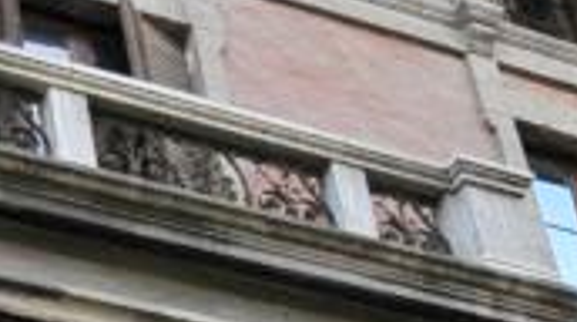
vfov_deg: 7.4
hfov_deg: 13.3
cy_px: 367
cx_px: 101
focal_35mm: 161
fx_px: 2459
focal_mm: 22
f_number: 4.5
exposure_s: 1/60
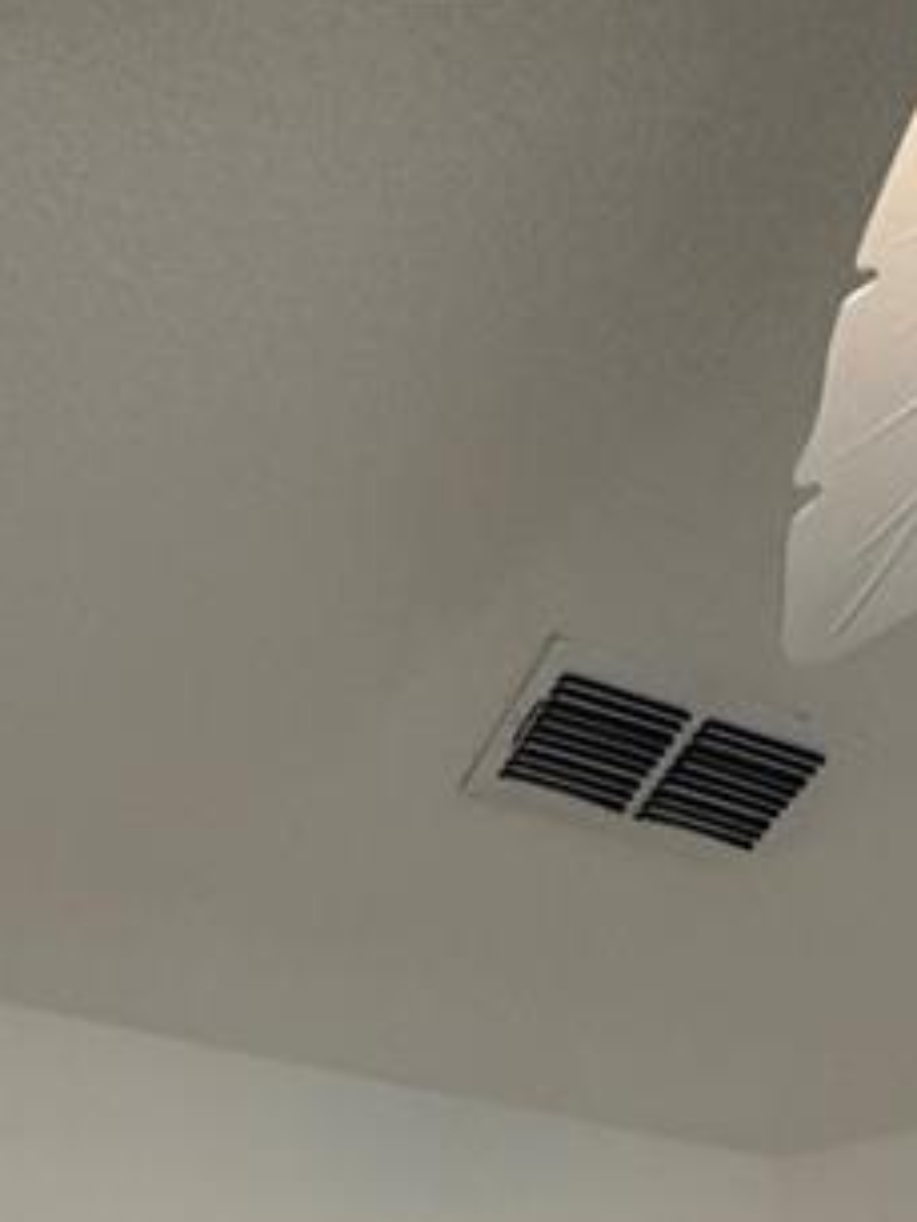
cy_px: 2272
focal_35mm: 55
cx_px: 513
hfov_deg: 26.6
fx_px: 1941
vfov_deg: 21.1
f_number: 2.2
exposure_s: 1/120
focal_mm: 2.22
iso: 250
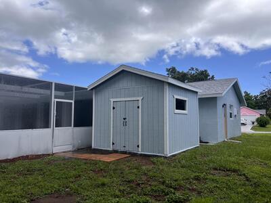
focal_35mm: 26
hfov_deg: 67.3
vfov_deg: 53.1
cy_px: 102
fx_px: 204
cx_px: 136
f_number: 1.5
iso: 50
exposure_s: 1/3571
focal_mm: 5.7
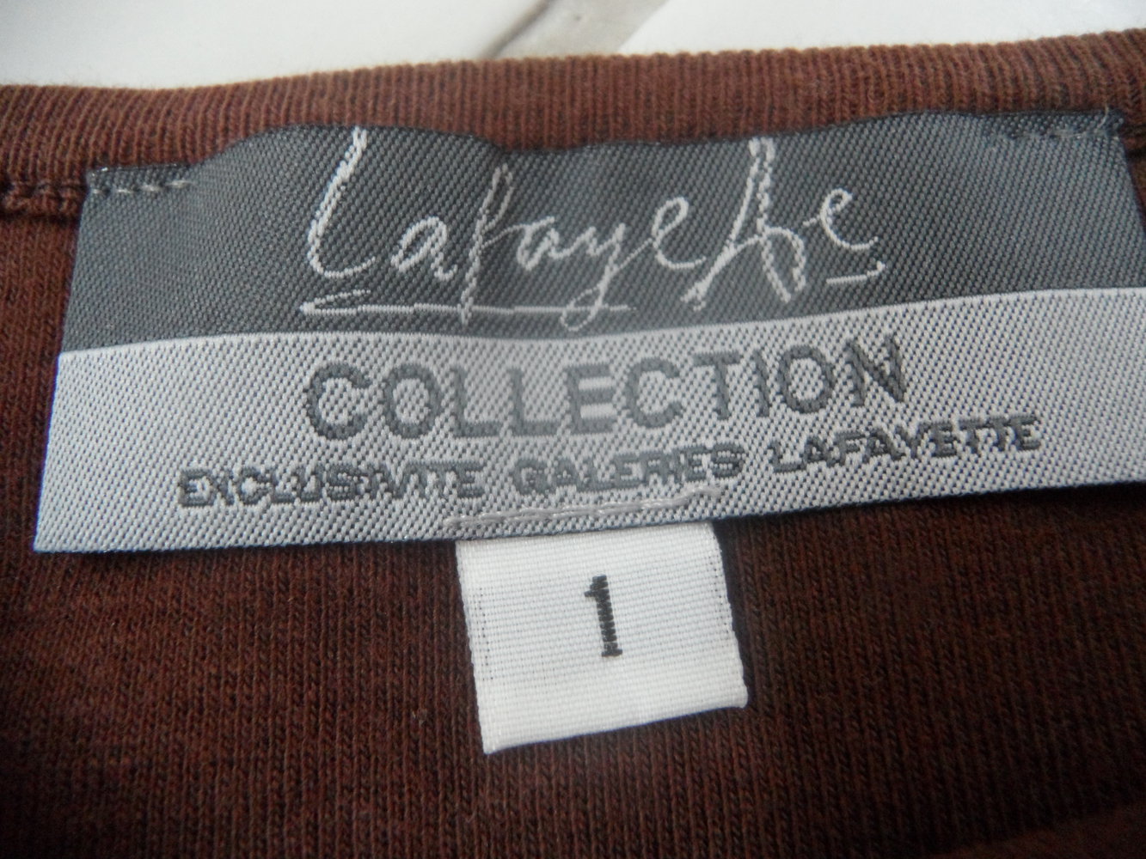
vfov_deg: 56.8
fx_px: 795
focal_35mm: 24
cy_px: 430
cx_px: 573
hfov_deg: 71.6
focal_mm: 4.1
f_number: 2.9
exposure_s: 1/30
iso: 320
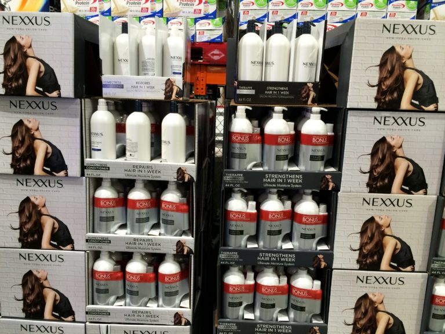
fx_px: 373
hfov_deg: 61.7
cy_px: 167
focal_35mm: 29
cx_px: 222
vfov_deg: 48.2
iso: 100
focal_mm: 4.15
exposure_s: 1/30
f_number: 2.2
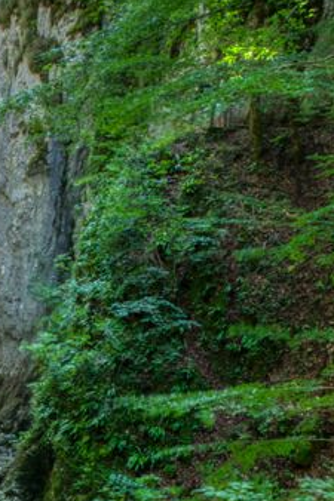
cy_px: 611
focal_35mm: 91
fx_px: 1268
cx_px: -75
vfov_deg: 20.8
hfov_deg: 14.5
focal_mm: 24
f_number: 16
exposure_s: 1.6
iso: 50
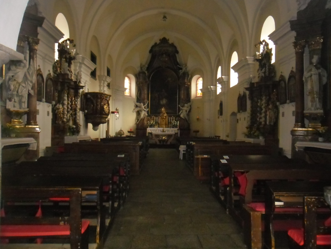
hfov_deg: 65.3
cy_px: 124
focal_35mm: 27
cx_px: 166
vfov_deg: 51.4
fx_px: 258
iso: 400
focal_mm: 4.9
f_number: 3.5
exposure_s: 1/45
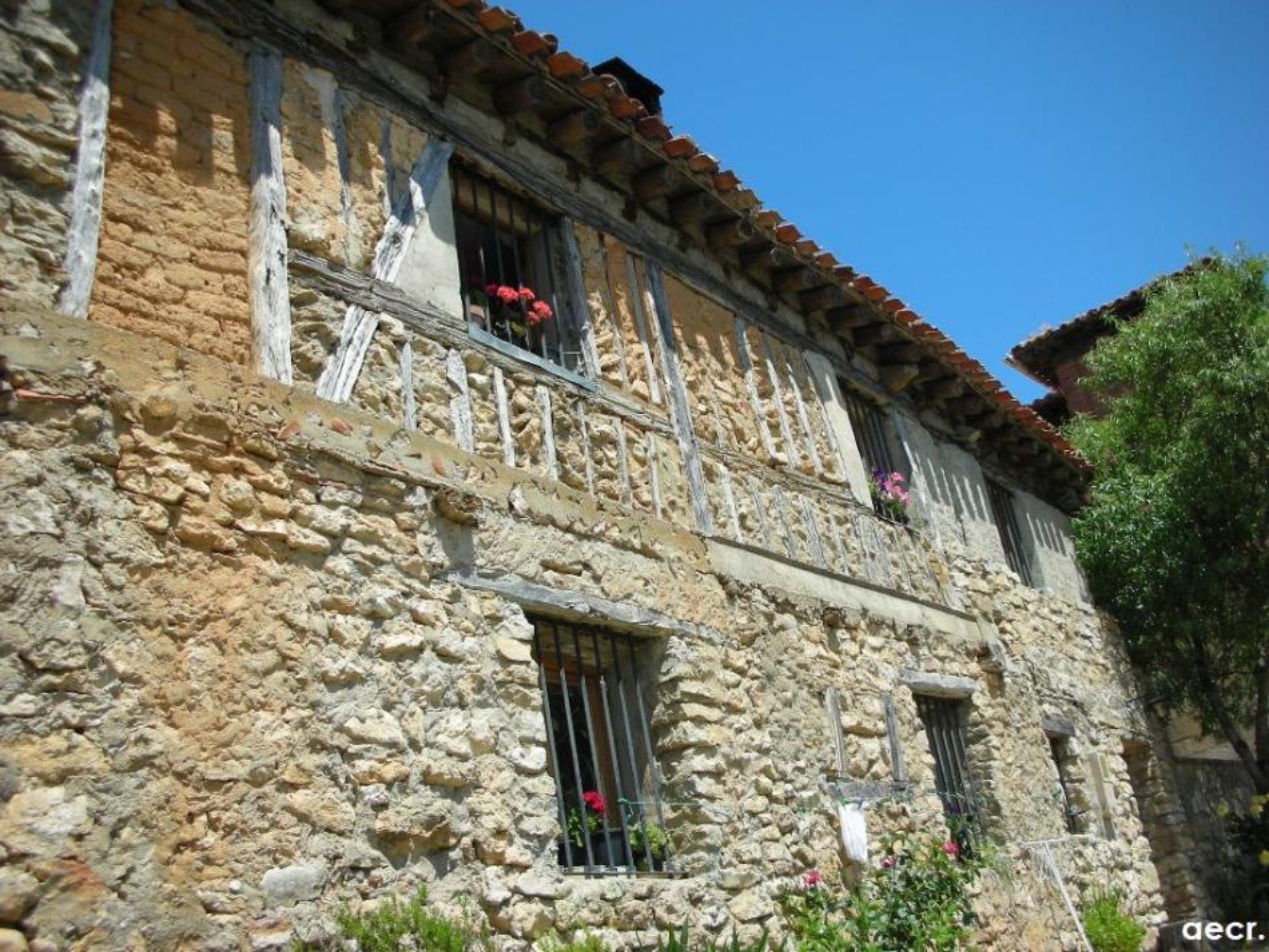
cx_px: 634
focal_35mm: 35
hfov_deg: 52.6
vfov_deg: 40.7
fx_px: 1283
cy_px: 476
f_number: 8.5
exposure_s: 1/81.1
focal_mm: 5.8
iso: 50
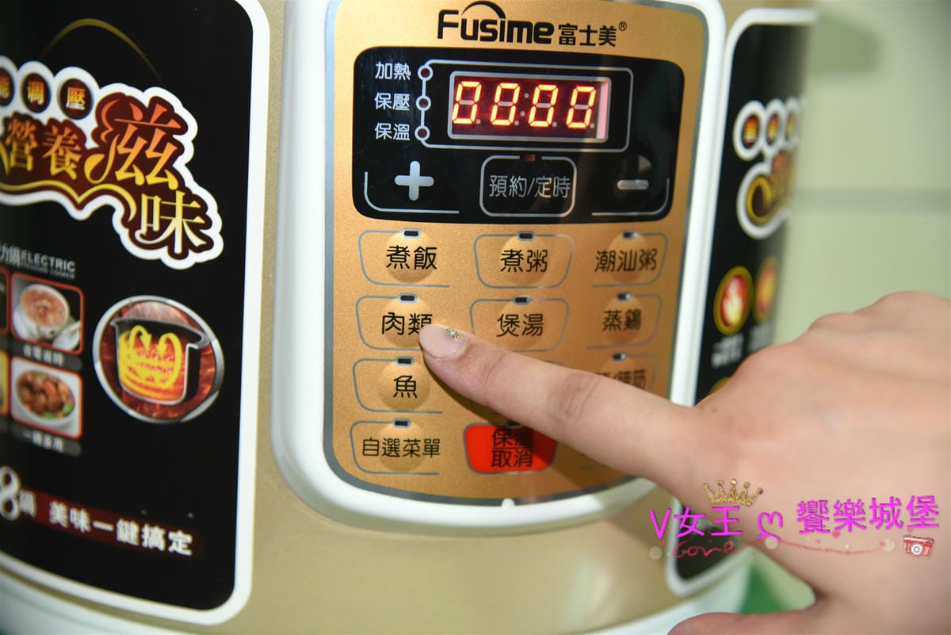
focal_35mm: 70
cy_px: 318
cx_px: 476
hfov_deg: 28.8
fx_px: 1850
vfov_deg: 19.5
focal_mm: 70
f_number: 4
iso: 1600
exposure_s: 1/60
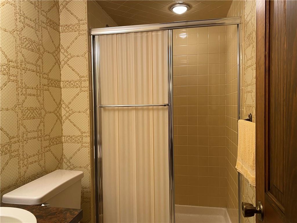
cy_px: 112
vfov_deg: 53.1
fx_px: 223
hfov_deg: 67.3
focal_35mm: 26
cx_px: 148
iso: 80
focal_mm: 4.25
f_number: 1.8
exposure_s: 1/60
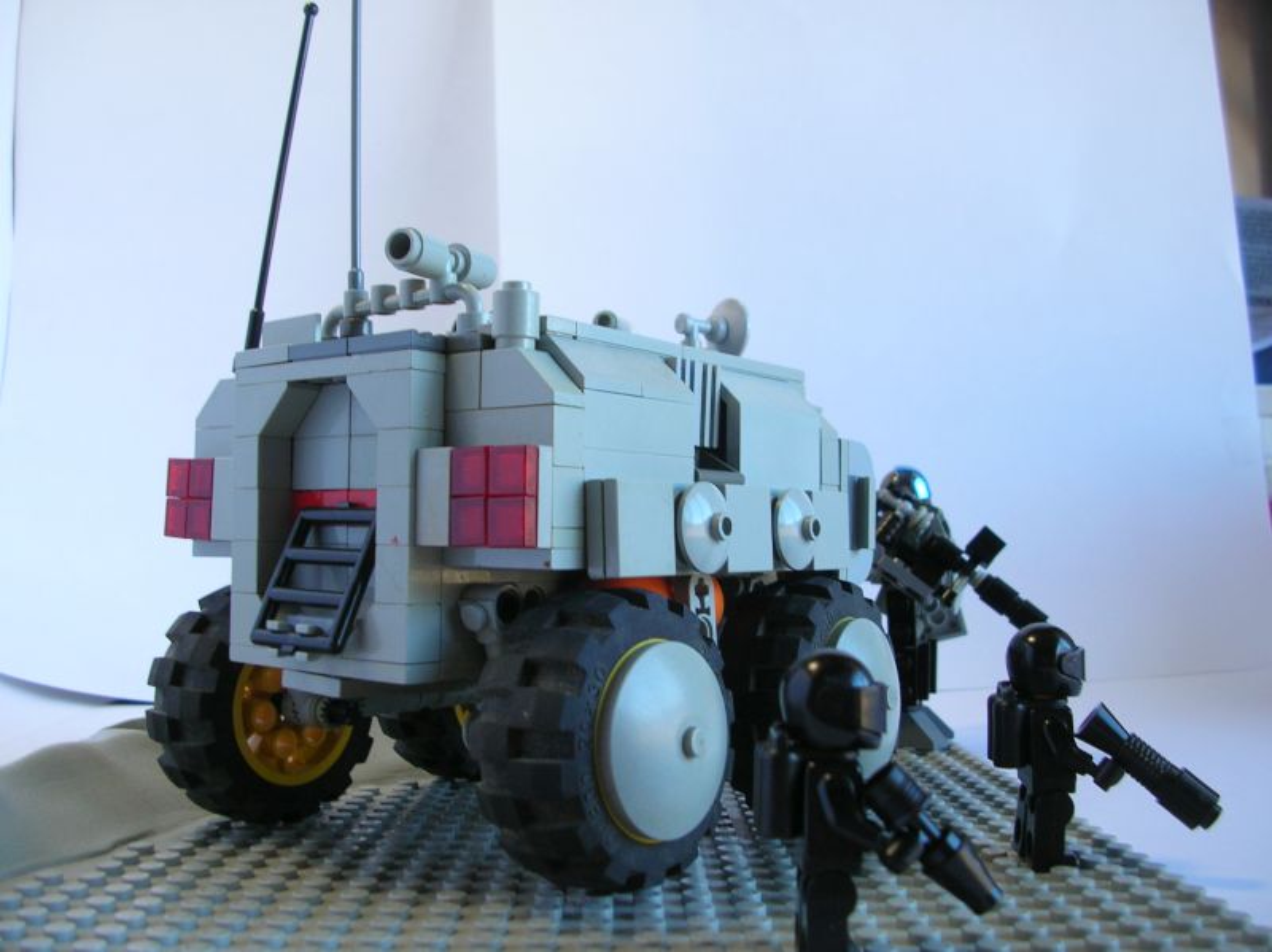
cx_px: 636
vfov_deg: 40.7
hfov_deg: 52.7
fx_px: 1285
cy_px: 476
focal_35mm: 35
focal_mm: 5.8
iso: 50
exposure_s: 1/20.3
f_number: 2.8
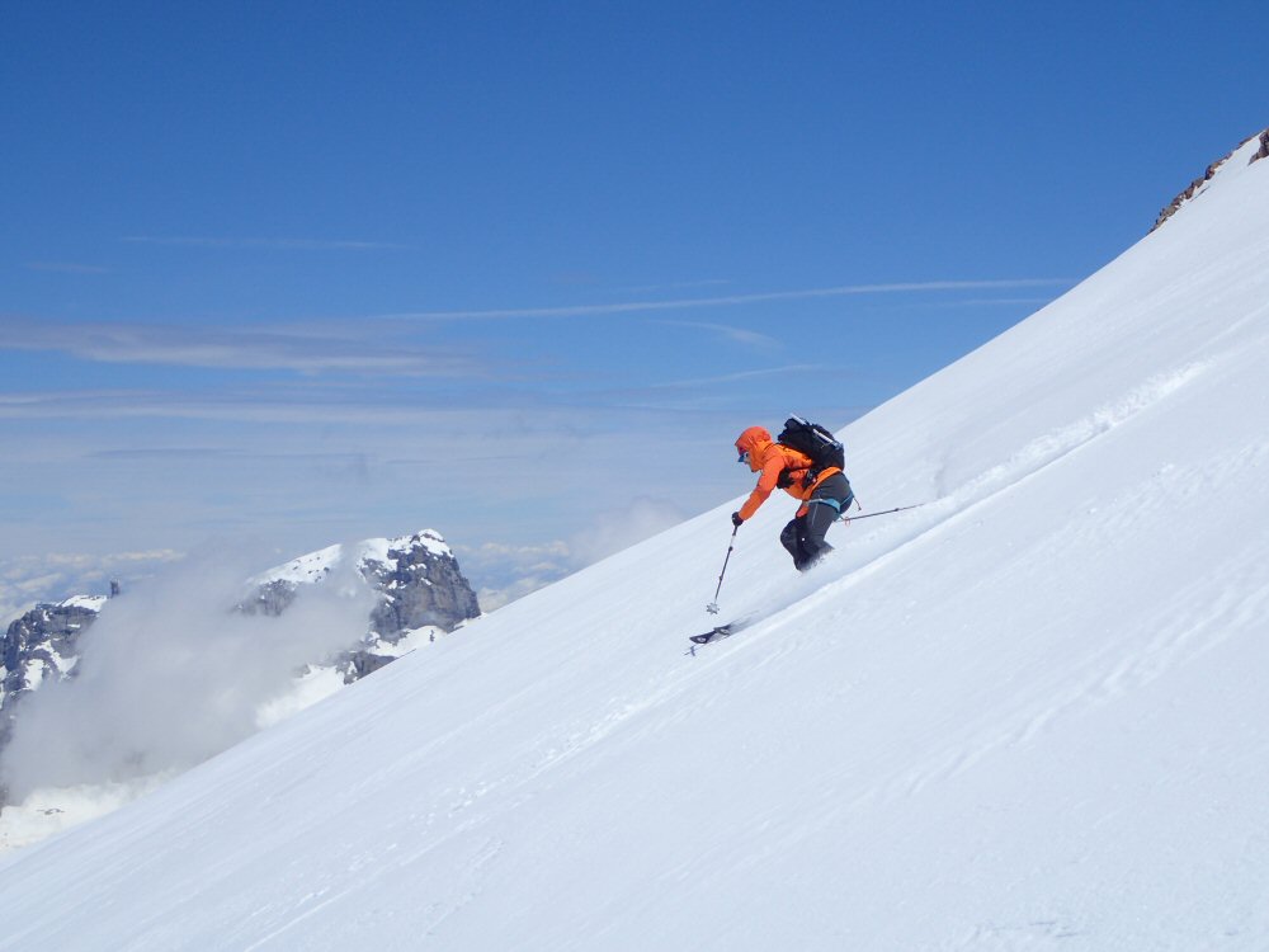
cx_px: 634
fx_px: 2713
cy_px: 476
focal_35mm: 74
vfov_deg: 19.9
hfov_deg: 26.3
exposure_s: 1/1000
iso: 100
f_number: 5.6
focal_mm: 13.47
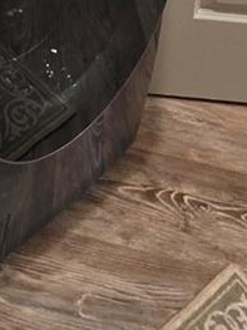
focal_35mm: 76
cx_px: -168
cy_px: -482
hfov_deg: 16.8
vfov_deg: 14.6
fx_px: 724
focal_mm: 2.2
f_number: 1.9
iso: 640
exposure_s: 1/60
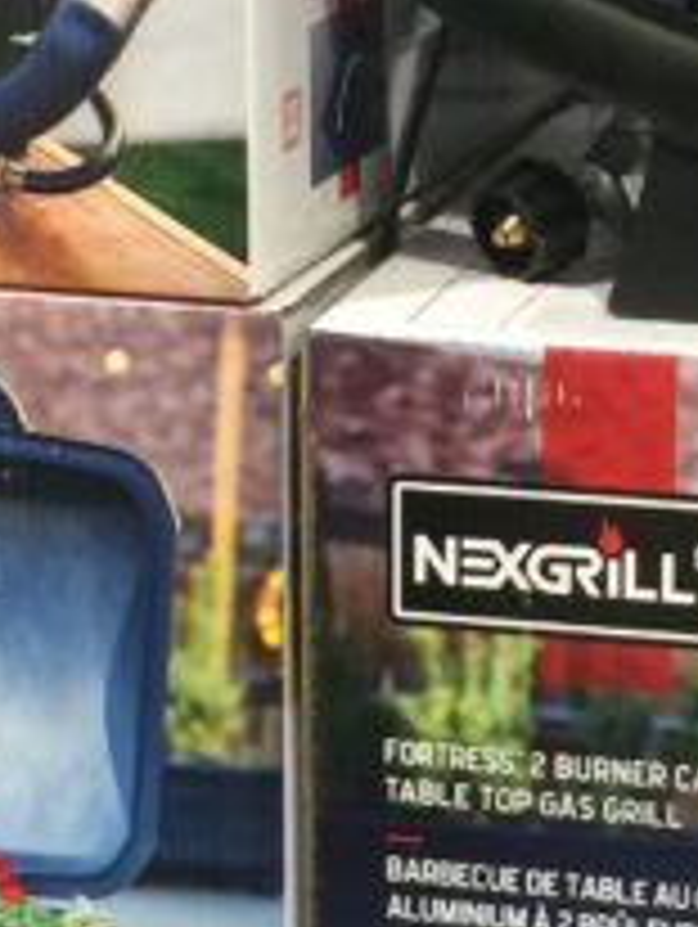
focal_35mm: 144
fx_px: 3864
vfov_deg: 13.6
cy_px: 212
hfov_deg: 10.2
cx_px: 693
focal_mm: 4.15
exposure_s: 1/30
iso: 200
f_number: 2.2
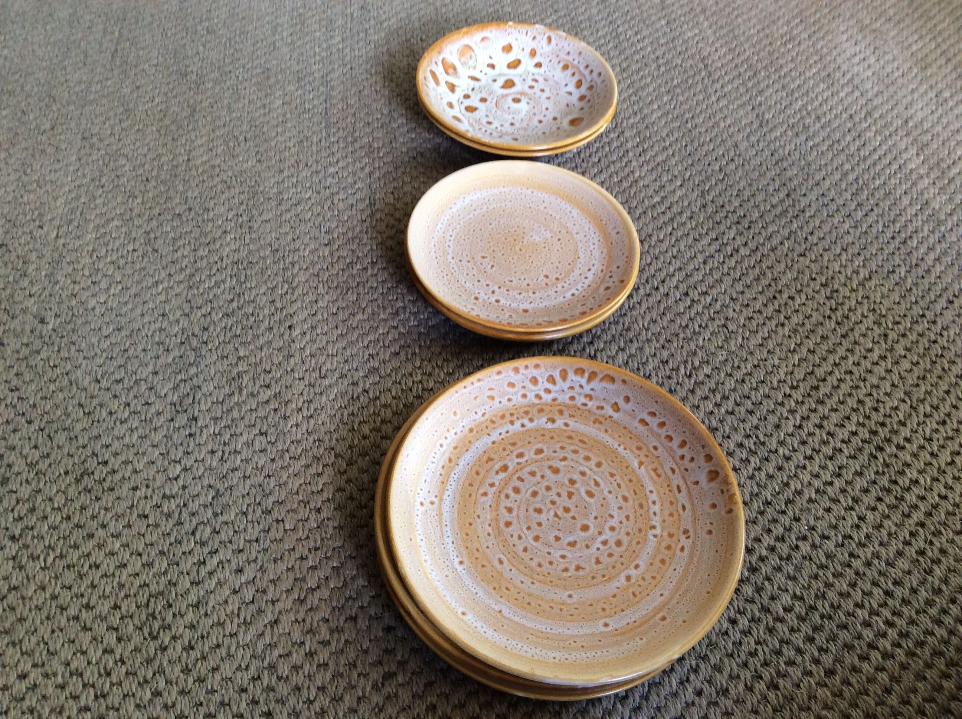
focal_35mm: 32
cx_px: 481
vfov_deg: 44.1
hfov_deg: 56.9
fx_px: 888
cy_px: 360
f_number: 2.4
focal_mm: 3.3
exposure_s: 1/25
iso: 80
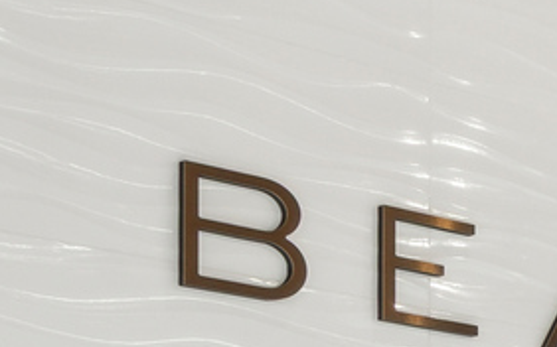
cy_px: 750
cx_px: 1529
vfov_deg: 9.3
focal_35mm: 130
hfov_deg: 11.6
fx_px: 1968
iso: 200
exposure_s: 1/20
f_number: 8
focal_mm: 17.5
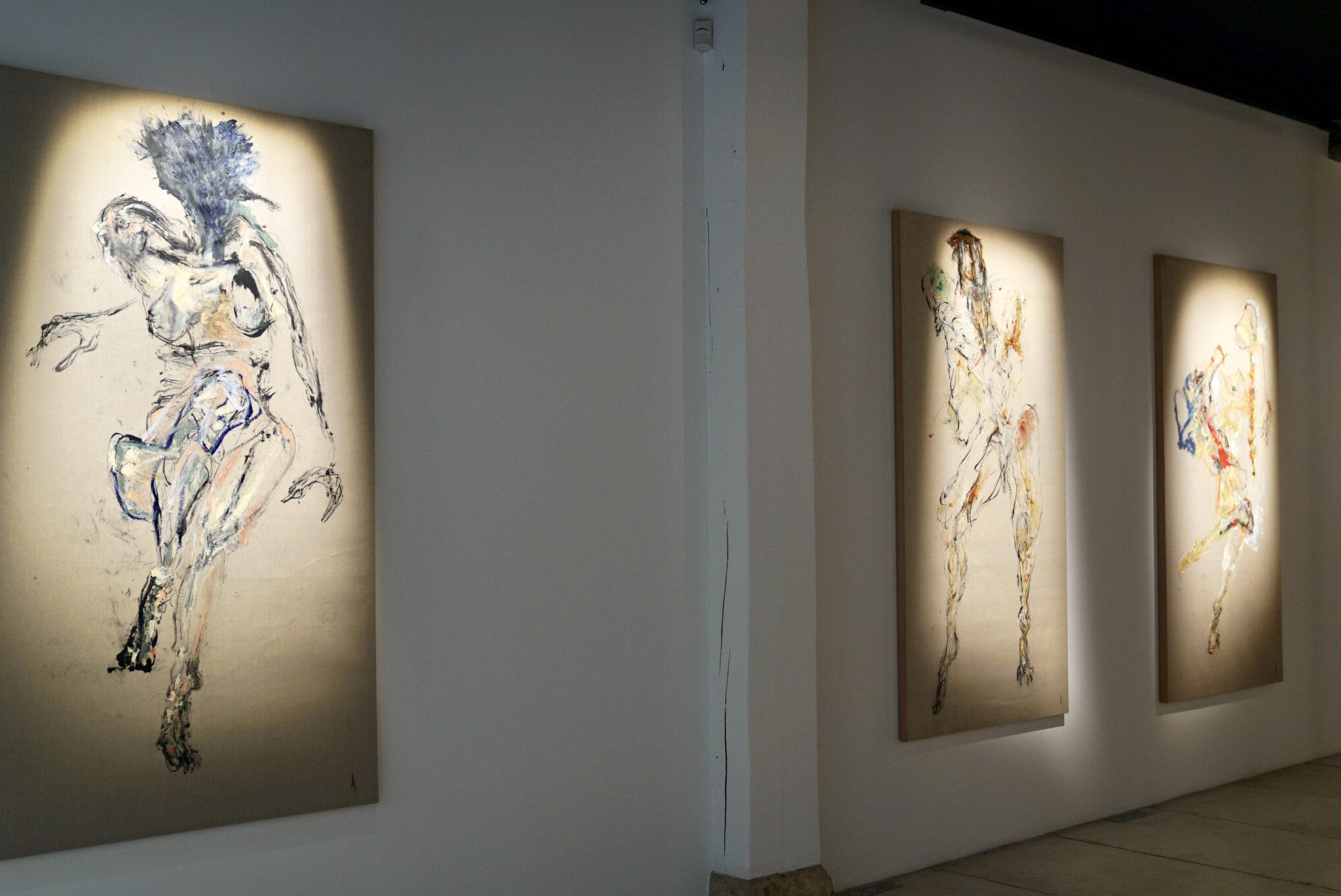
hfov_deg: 48.3
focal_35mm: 40
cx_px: 756
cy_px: 496
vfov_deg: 33.4
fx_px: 1491
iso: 250
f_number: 2.8
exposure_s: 1/50
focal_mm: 32
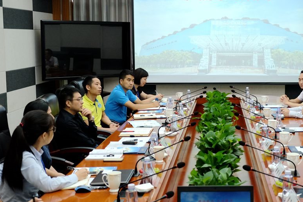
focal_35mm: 60
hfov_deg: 33.0
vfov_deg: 22.6
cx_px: 208
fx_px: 505
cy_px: 96
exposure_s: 1/320
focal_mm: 28.9
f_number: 3.2
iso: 1000
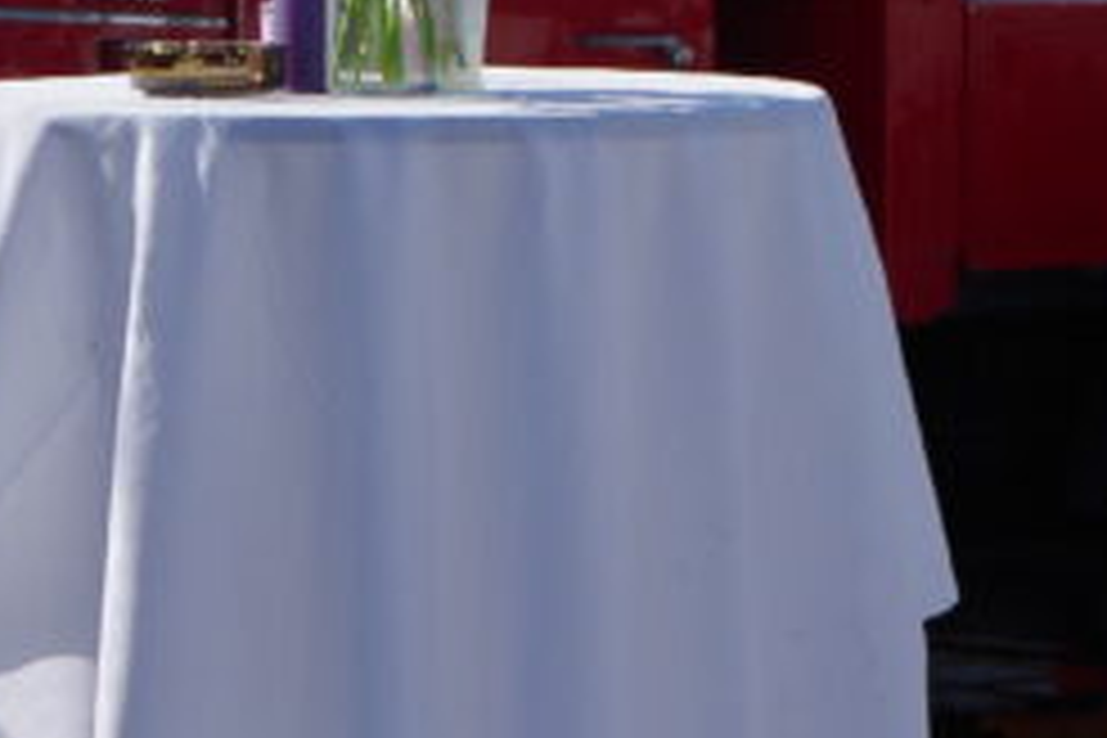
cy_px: 79
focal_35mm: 300
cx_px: 958
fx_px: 9224
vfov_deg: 4.6
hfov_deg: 6.9
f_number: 7.1
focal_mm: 48
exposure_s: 1/800
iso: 200
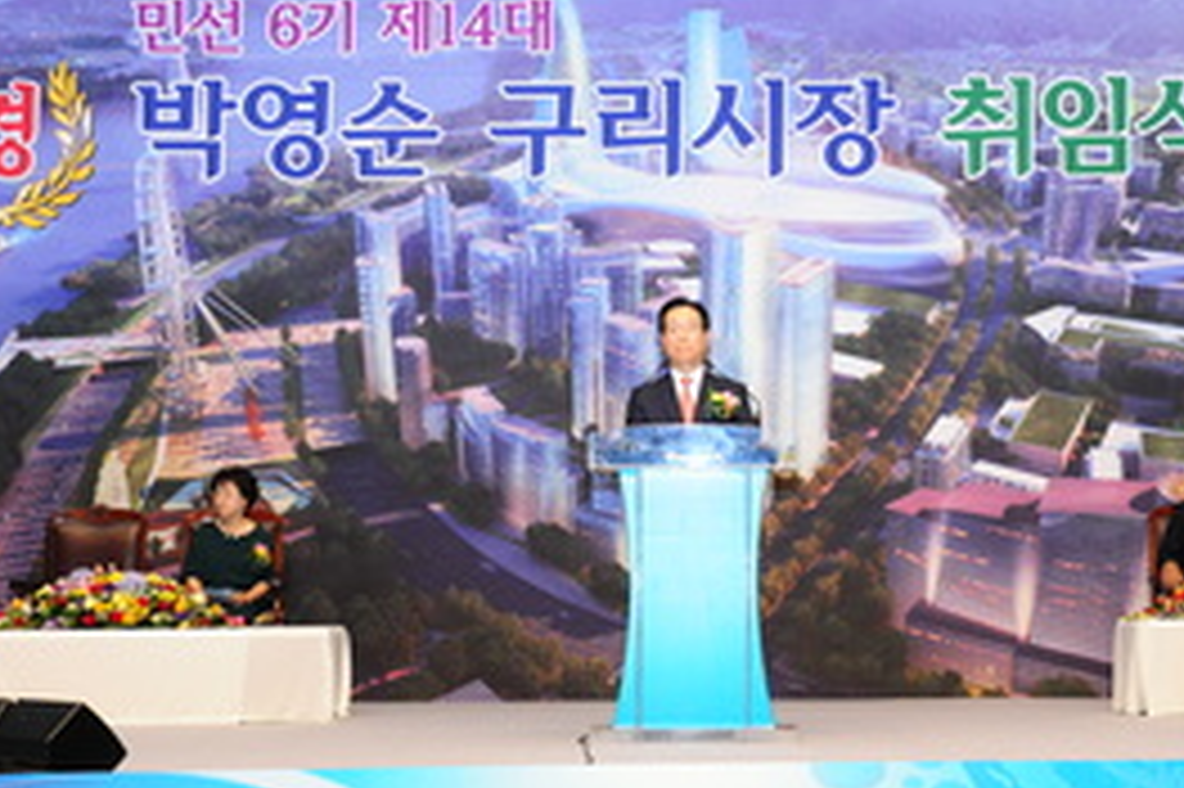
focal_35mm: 72
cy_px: 473
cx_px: 684
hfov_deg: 28.1
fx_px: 2366
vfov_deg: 18.9
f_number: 7.1
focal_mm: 42
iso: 1600
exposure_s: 1/125
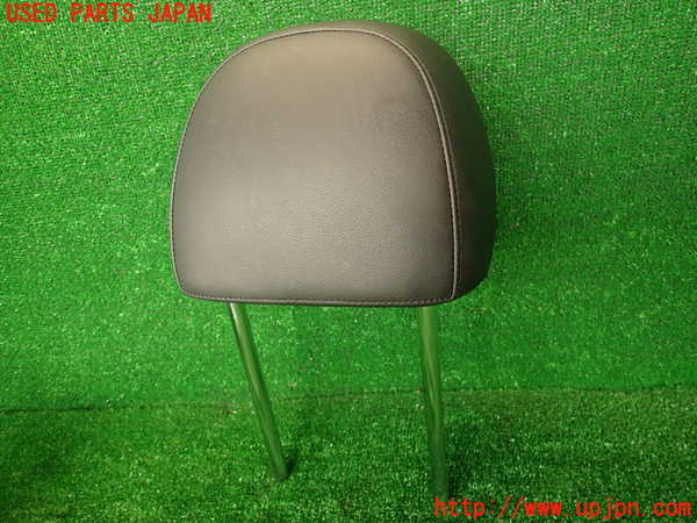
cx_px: 348
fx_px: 503
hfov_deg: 69.4
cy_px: 262
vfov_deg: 54.9
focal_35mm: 25
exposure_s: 1/50
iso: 200
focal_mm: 4.5
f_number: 2
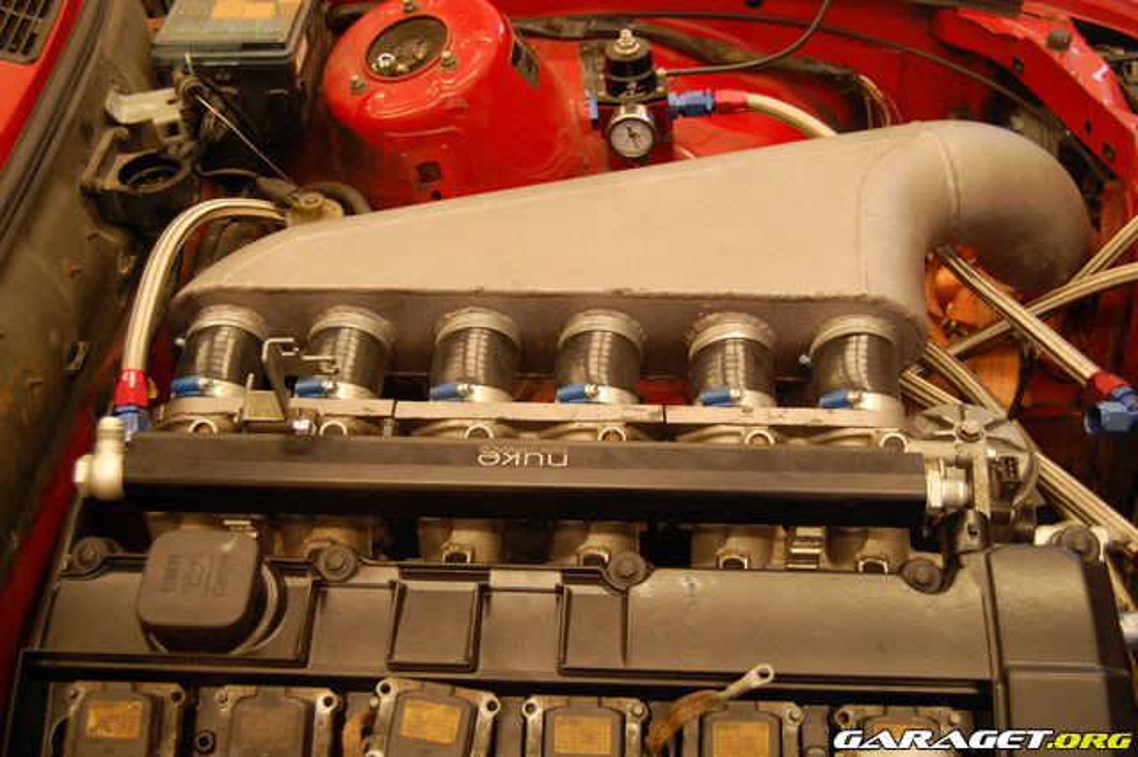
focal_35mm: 51
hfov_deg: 38.9
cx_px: 569
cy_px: 378
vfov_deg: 26.5
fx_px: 1611
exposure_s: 1/30
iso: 720
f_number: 4.5
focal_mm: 34
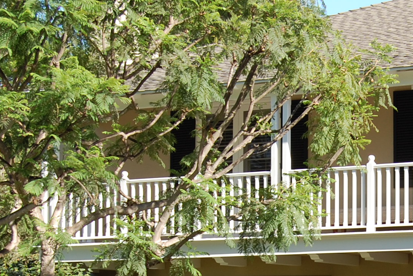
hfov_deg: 14.4
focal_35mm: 141
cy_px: 310
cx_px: 387
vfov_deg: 9.6
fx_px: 1618
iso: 200
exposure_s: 1/200
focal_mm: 34
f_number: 7.1
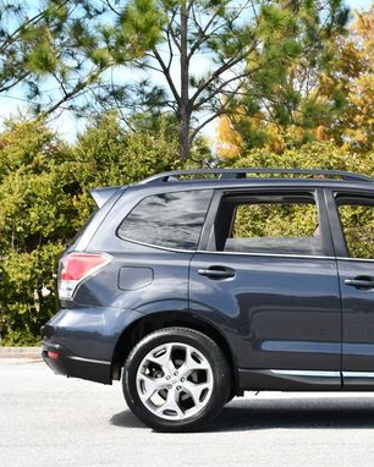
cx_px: 368
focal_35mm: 107
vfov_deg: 17.9
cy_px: 237
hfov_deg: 14.2
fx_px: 1479
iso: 180
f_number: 8
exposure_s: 1/250
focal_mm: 34
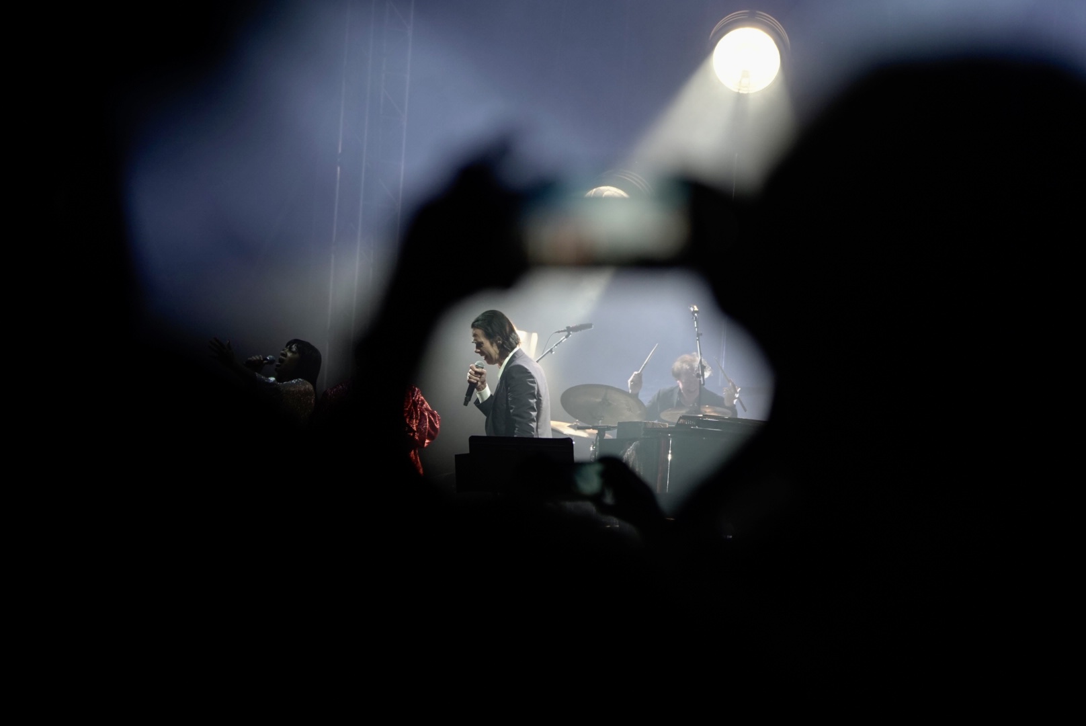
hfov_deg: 11.4
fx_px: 5434
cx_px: 543
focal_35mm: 180
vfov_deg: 7.6
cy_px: 363
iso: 1600
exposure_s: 1/500
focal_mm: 180
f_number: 5
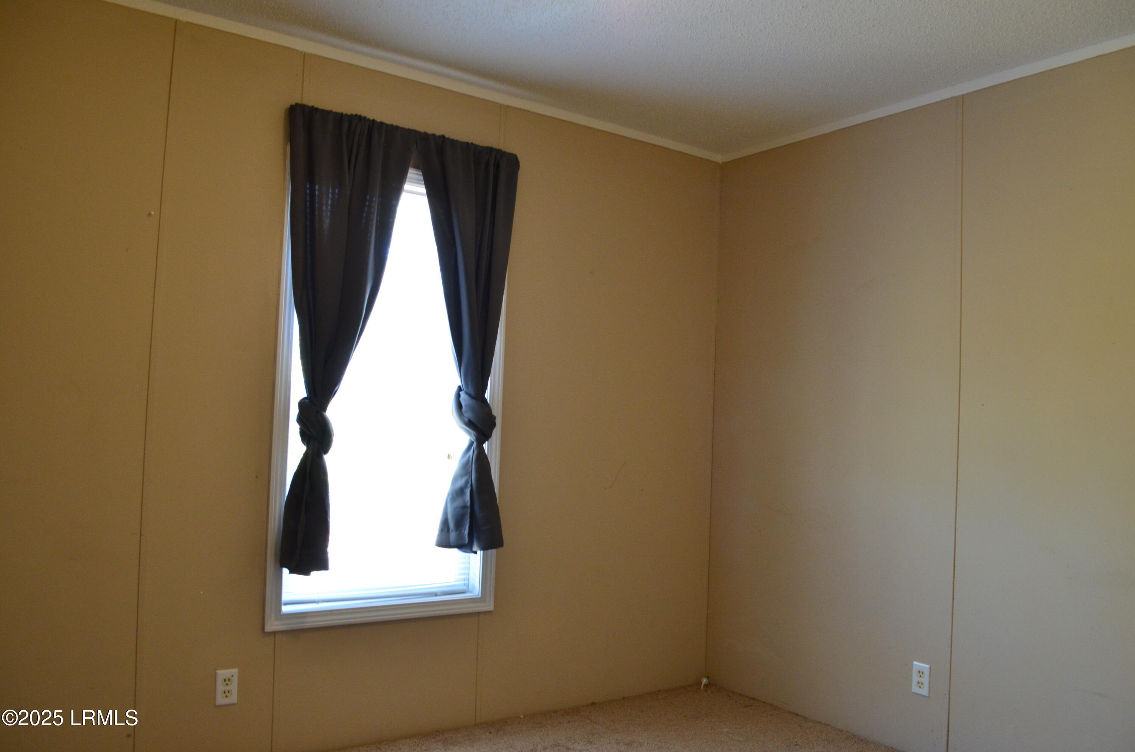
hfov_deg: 67.5
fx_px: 849
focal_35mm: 27
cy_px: 376
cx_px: 568
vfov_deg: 47.7
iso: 800
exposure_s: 1/13
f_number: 6.3
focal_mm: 18
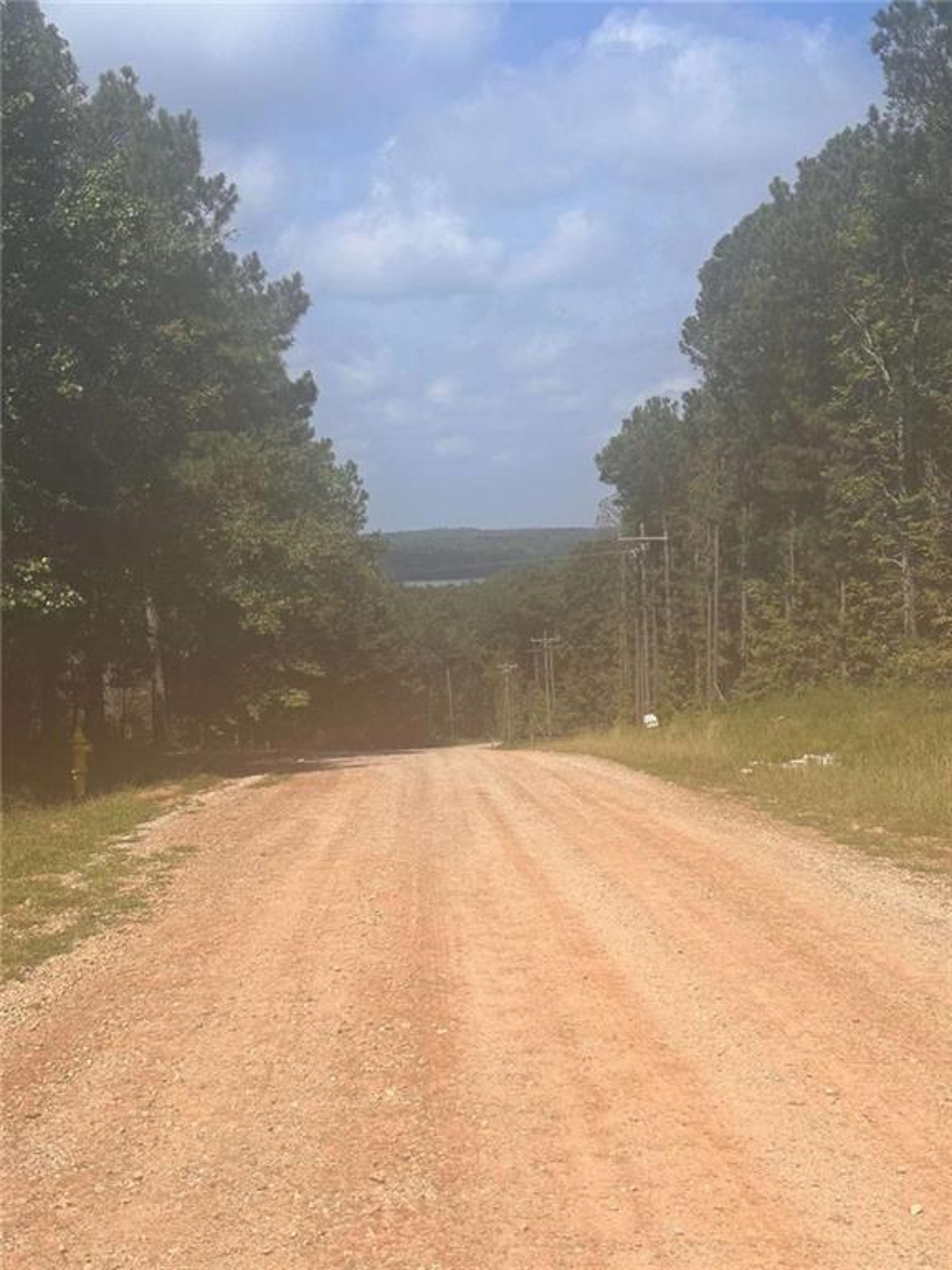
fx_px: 1760
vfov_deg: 39.7
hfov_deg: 30.3
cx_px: 476
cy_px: 635
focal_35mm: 48
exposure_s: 1/4566
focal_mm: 6.86
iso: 64
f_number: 1.78
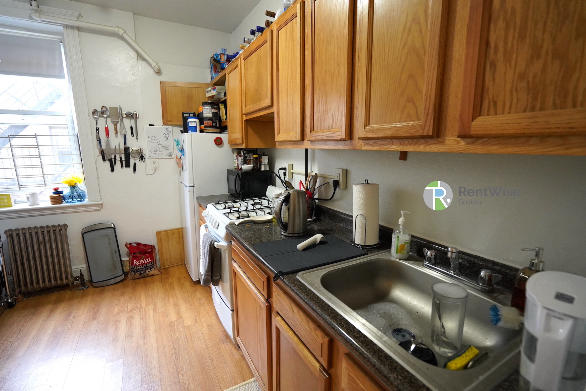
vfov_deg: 73.8
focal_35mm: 16
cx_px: 293
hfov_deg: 96.7
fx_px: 260
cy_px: 196
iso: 4000
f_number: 4
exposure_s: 1/160
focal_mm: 16
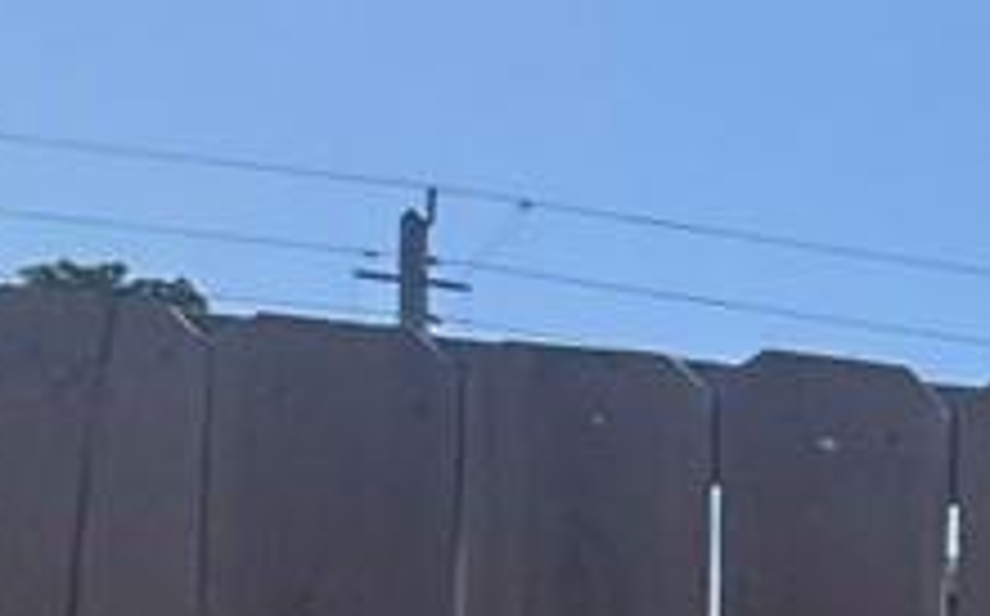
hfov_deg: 10.0
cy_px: 1322
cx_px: 3352
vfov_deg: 10.8
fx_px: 2911
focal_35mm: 108
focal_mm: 2.22
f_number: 2.2
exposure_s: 1/2208
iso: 50
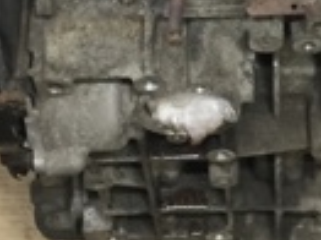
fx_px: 1316
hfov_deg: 13.8
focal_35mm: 142
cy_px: -130
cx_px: 294
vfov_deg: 10.1
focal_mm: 4.15
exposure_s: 1/33
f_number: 2.2
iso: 80
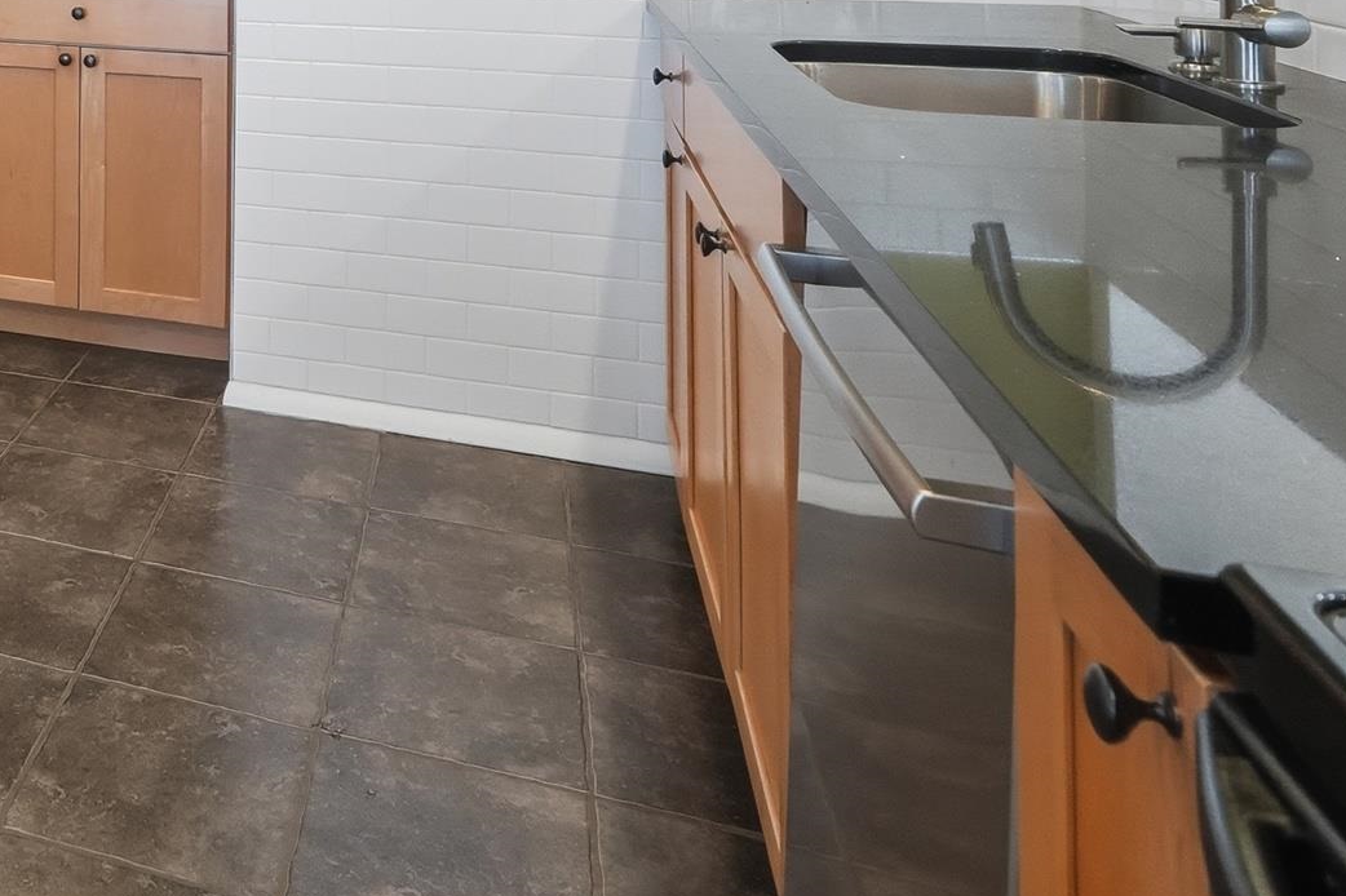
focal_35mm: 36
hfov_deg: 44.1
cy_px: -140
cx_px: -40
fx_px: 1345
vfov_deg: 31.7
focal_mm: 10
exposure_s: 1/640
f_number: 4
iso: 800
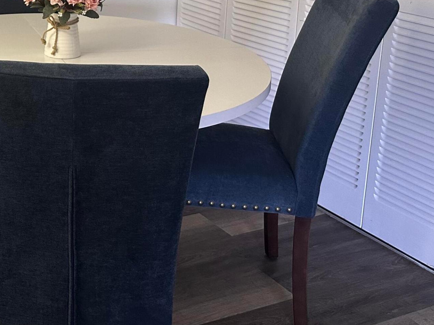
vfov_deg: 25.7
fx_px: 677
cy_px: 4
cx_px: -25
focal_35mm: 54
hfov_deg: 32.0
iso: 250
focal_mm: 6.86
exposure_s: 1/60
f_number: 1.78
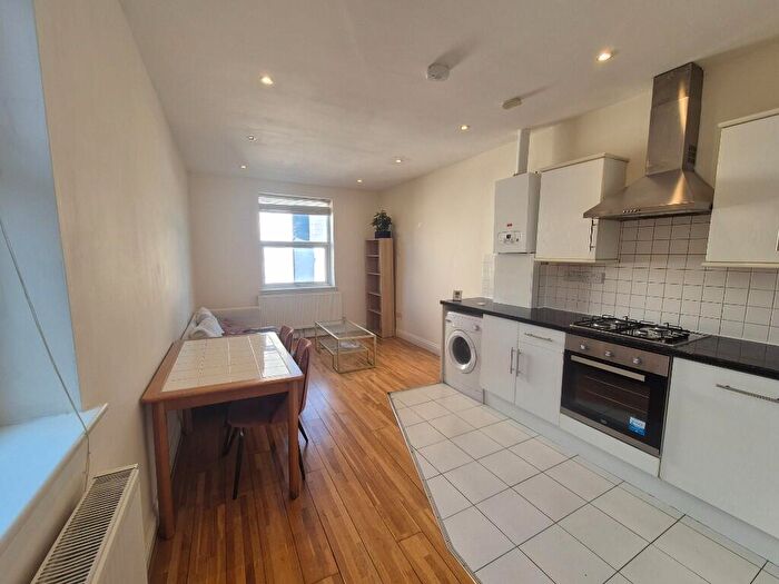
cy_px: 292
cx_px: 390
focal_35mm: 13
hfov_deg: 106.2
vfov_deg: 89.9
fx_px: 293
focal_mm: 2.2
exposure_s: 1/111
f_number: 2.2
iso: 50
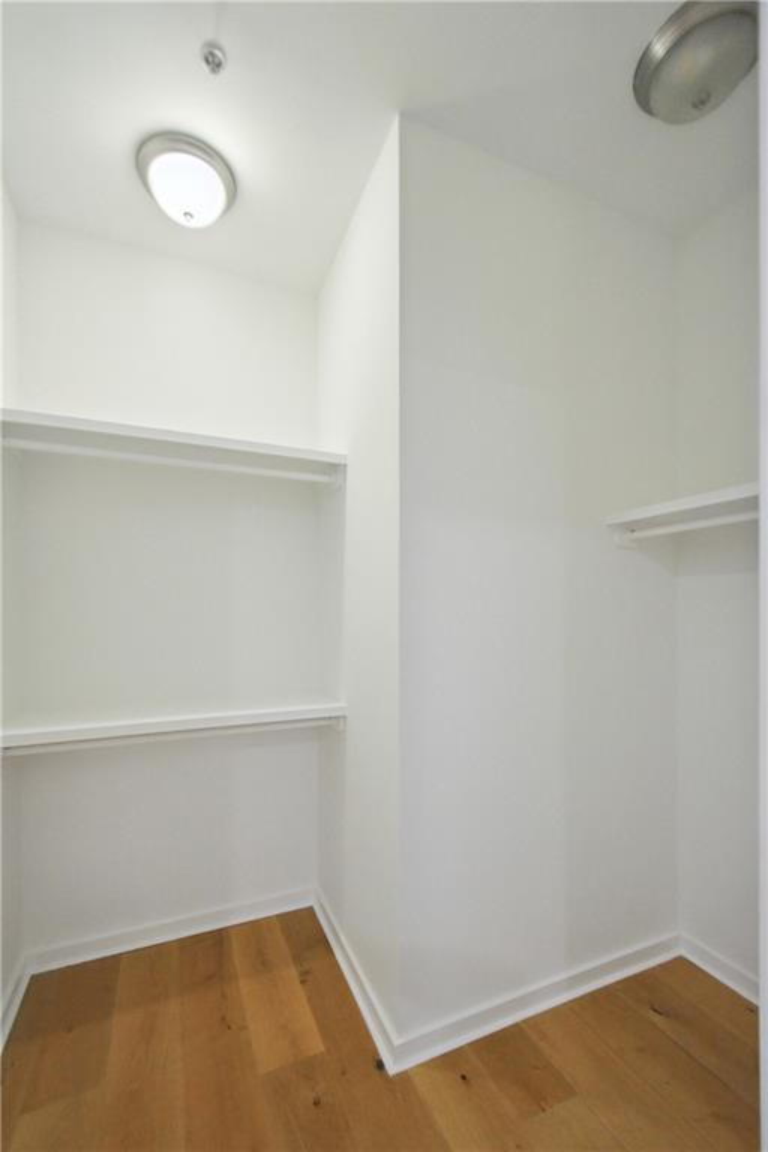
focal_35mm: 14
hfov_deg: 81.2
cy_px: 576
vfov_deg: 104.3
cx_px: 384
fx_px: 448
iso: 3200
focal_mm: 14
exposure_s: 1/250
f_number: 4
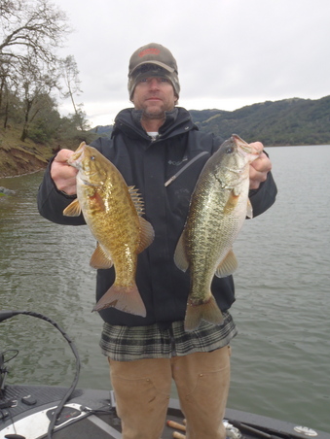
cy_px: 181
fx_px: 419
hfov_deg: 42.9
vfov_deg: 55.0
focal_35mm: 33
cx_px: 148
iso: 64
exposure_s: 1/125
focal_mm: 5
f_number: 4
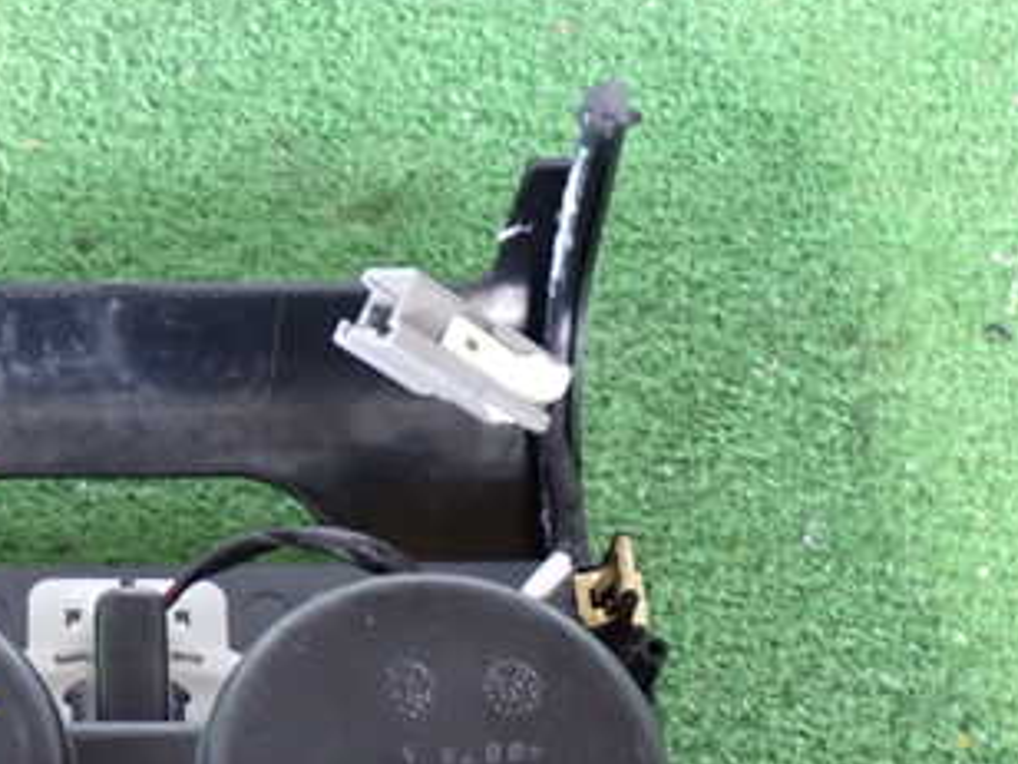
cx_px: 152
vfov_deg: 18.1
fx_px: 2353
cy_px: 698
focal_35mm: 80
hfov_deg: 23.9
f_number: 2.8
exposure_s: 1/15
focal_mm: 7.31
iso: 800
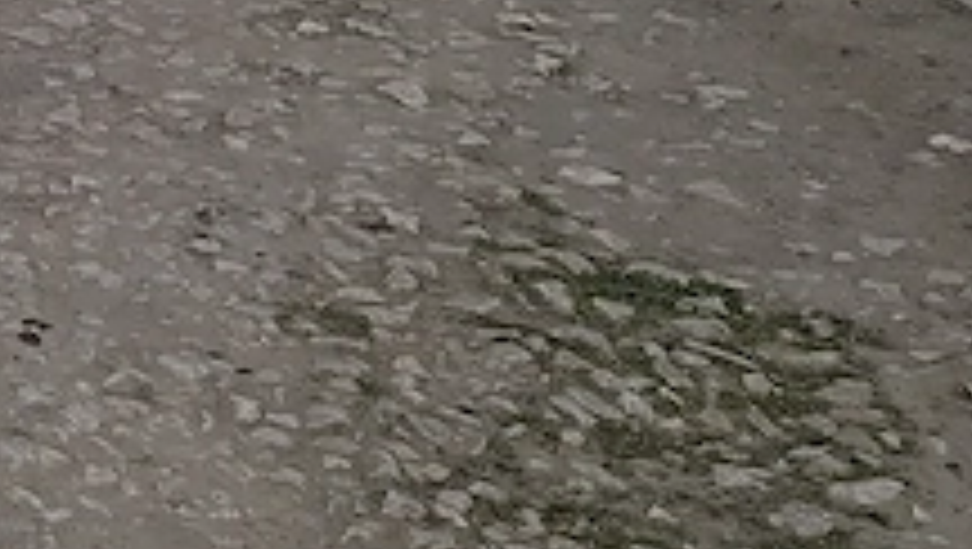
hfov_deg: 16.5
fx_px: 2993
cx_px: -576
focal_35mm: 116
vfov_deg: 9.5
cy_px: -684
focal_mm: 5.54
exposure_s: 1/1414
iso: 50
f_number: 1.8
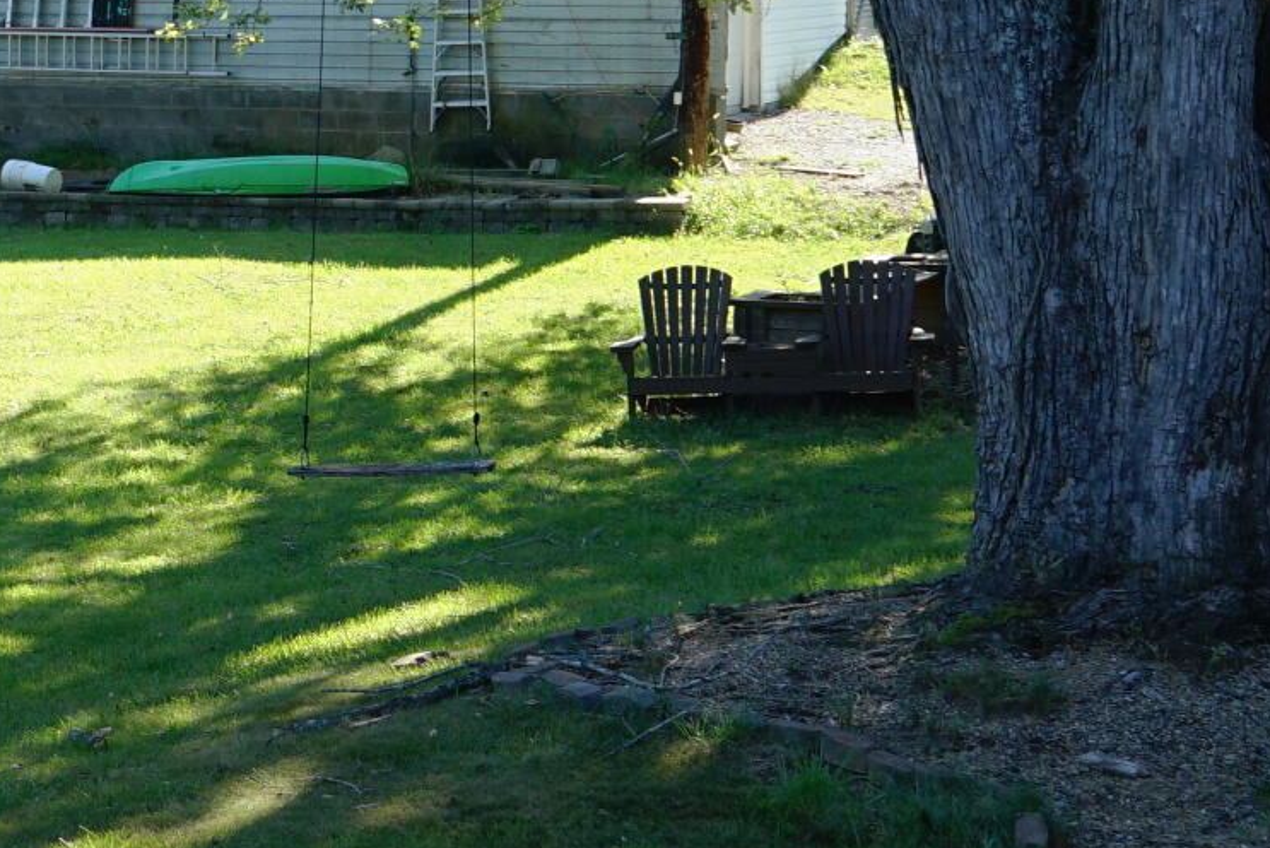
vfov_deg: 12.1
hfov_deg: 17.7
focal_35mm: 113
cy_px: 385
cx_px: 15
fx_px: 3988
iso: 100
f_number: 6.3
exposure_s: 1/80
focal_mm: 28
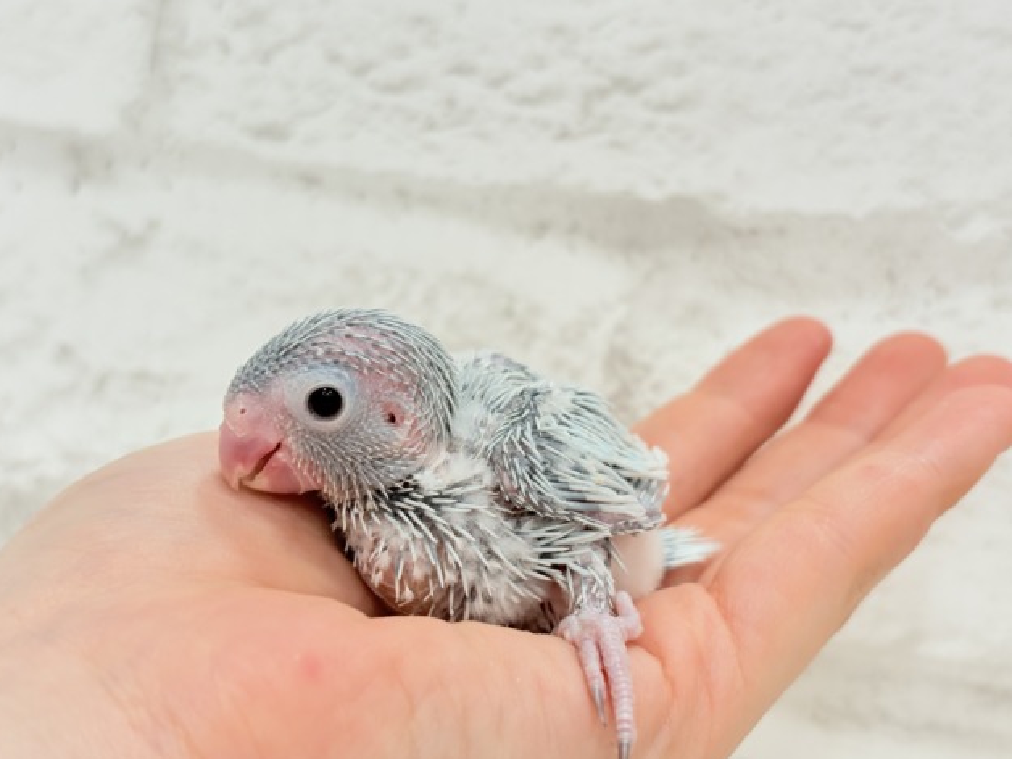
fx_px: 1549
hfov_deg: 36.2
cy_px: 382
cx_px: 504
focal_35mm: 53
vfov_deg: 27.5
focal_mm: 5.96
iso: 80
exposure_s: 1/100
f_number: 1.6
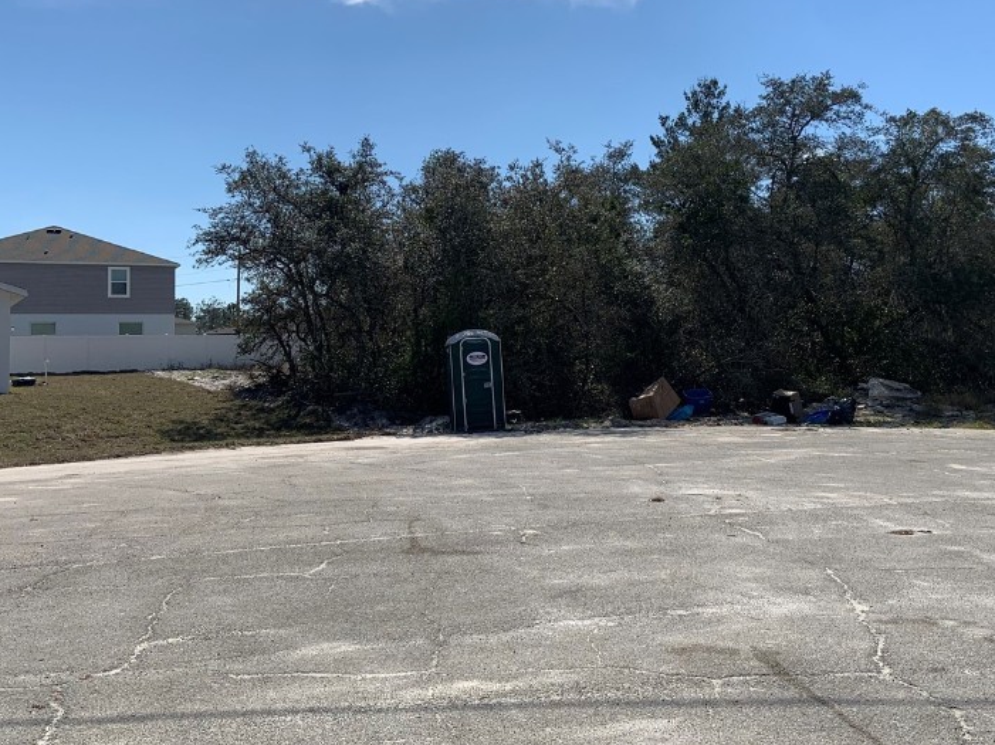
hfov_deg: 48.9
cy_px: 304
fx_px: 1092
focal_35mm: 38
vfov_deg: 37.6
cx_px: 542
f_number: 1.8
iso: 25
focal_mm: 4.25
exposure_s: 1/4464
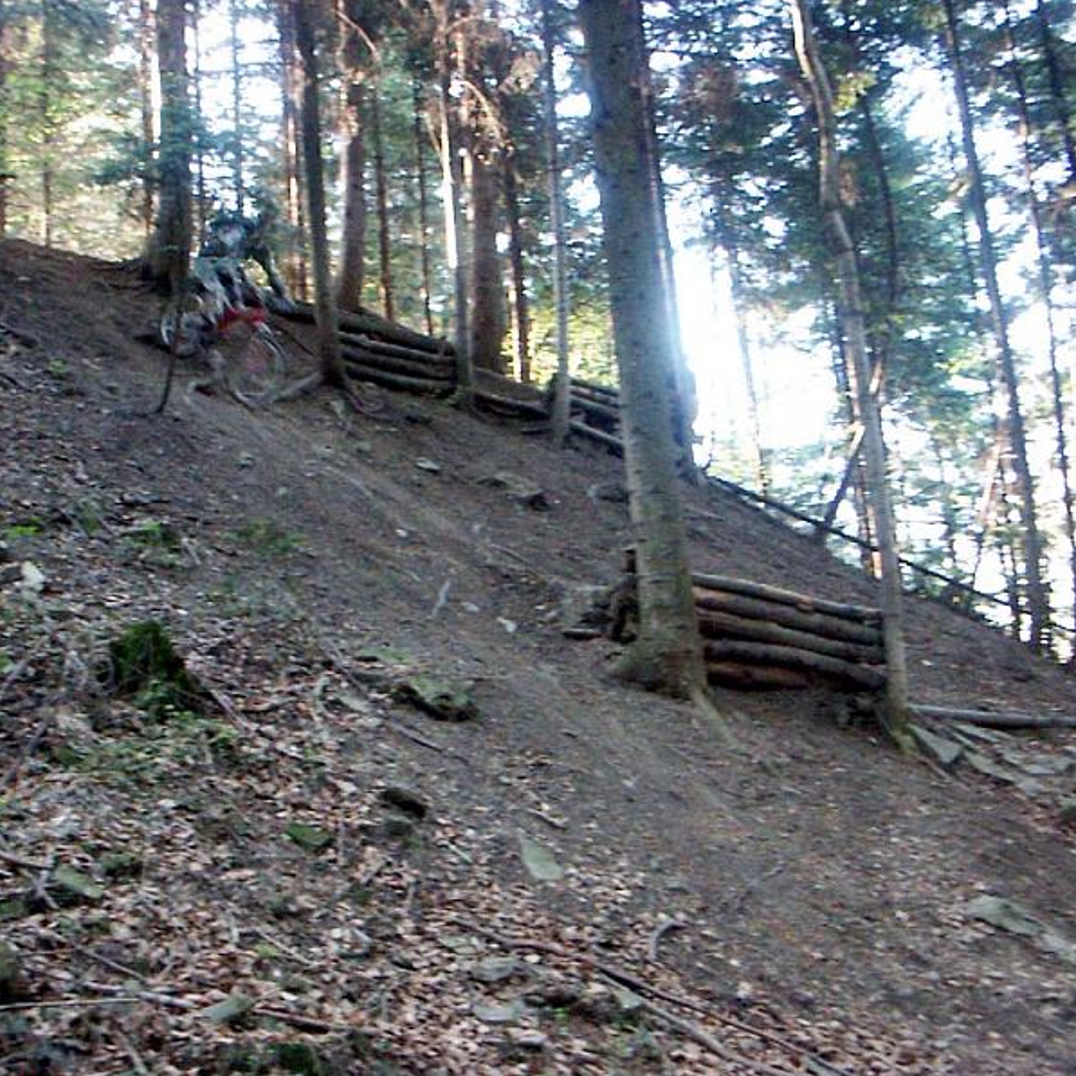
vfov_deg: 37.6
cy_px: 539
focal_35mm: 45
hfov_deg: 37.5
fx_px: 1583
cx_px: 449
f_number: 2.8
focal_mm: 9.82
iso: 200
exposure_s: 1/15
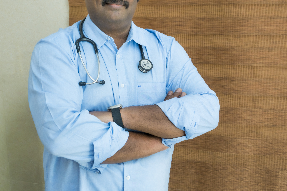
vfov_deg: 24.5
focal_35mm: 55
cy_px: 59
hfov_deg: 36.2
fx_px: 438
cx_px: 159
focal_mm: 26
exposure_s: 1/125
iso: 800
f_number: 5.6
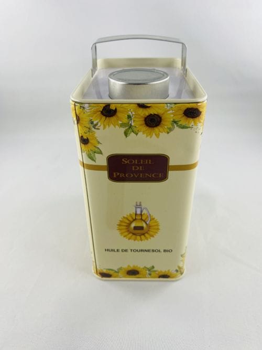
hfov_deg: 53.0
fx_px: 262
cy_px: 175
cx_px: 131
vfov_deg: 67.3
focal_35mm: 26
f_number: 1.8
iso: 50
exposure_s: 1/100
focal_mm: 4.25
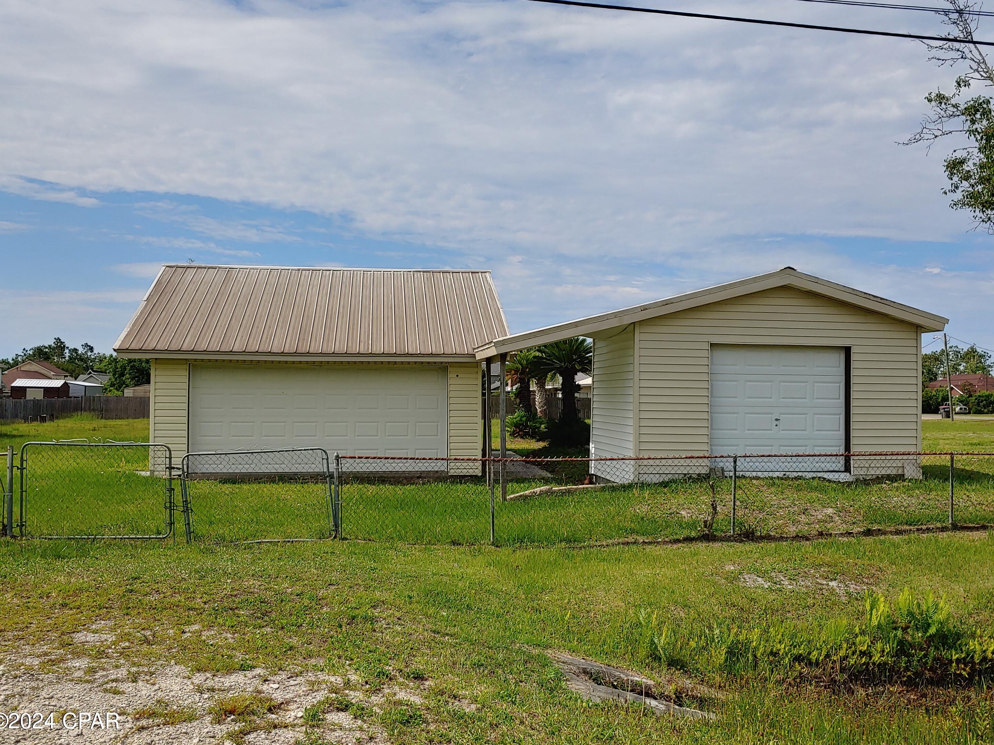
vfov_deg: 45.4
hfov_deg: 58.4
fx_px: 890
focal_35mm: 31
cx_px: 504
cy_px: 371
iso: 50
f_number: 1.5
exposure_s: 1/5263
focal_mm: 4.23
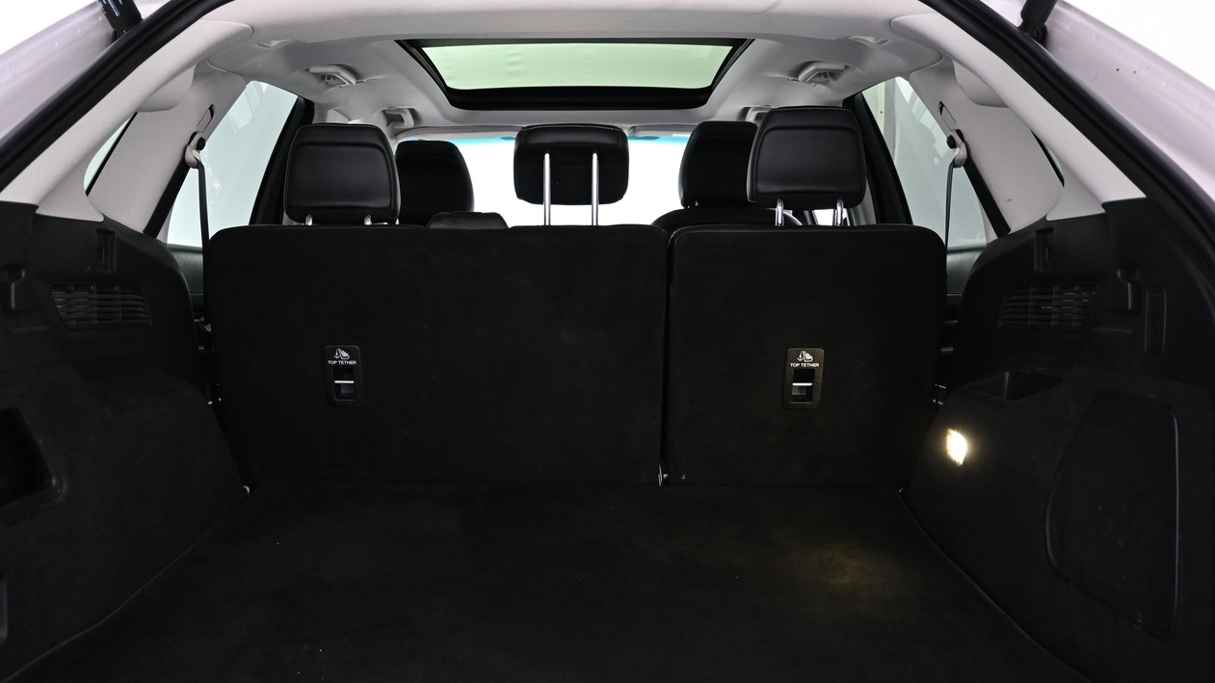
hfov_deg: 56.1
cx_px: 558
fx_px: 1138
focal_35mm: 35
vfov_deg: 33.4
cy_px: 358
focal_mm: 17.5
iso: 1250
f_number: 3.5
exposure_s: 1/30
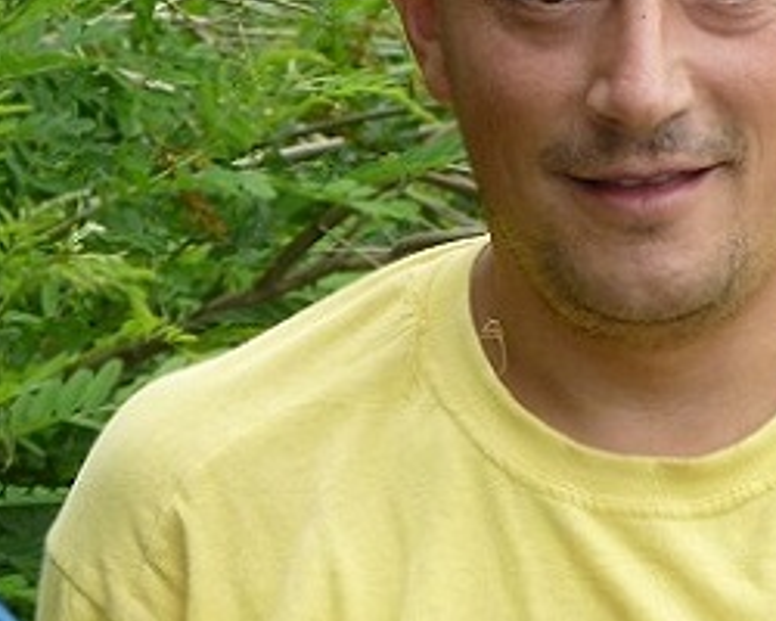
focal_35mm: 321
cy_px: 607
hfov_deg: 6.0
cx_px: 574
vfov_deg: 4.8
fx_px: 7372
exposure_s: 1/250
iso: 100
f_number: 4.8
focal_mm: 18.3
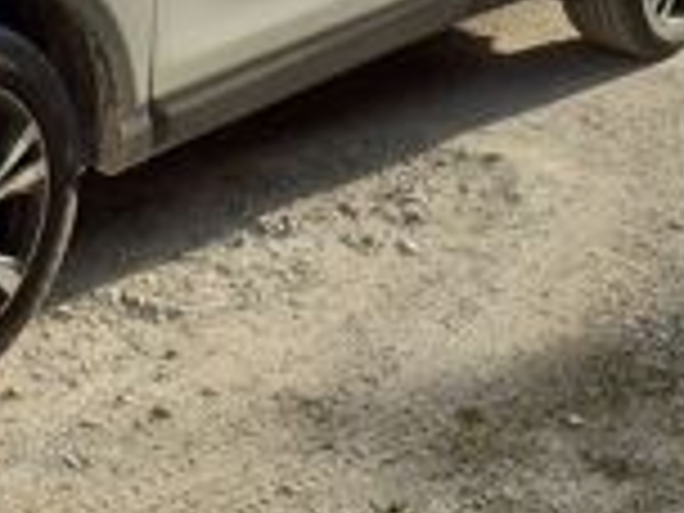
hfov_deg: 22.2
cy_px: -166
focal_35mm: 85
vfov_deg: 16.4
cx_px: 9
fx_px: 1680
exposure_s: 1/612
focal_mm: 3.6
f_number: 1.9
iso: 40
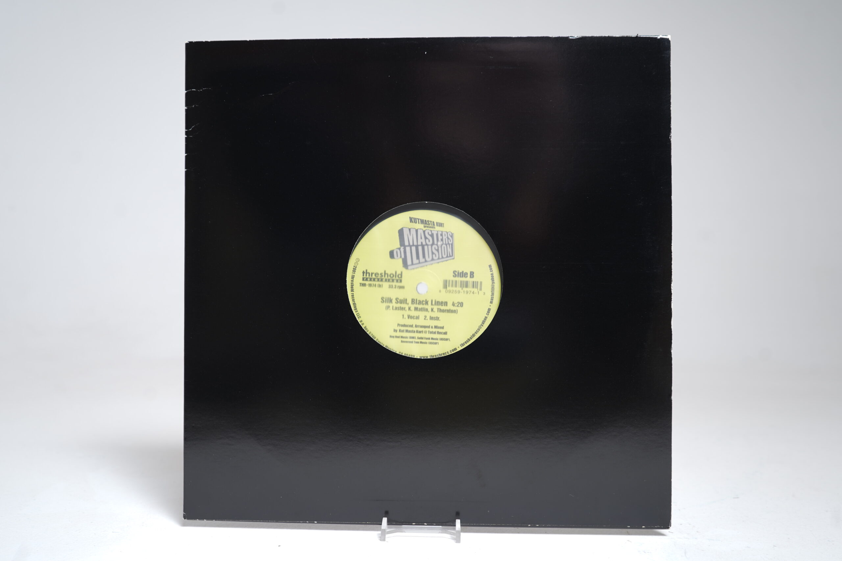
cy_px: 280
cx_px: 421
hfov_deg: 61.9
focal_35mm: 30
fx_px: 702
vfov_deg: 43.6
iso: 64
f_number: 5
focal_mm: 30
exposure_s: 1/2.5
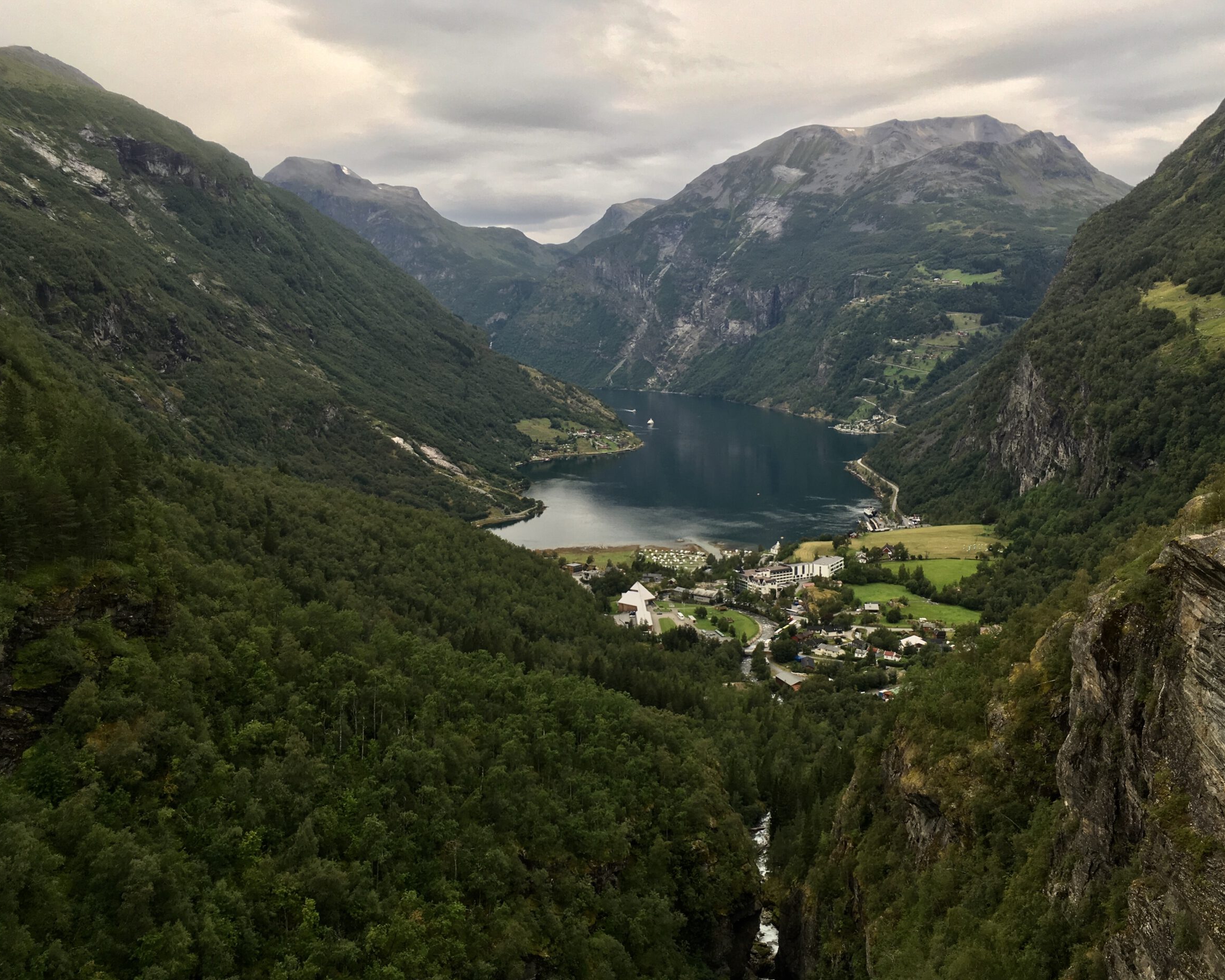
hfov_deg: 57.2
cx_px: 639
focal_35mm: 31
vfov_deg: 47.1
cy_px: 494
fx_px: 1124
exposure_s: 1/196
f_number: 2.2
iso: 25
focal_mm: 4.15
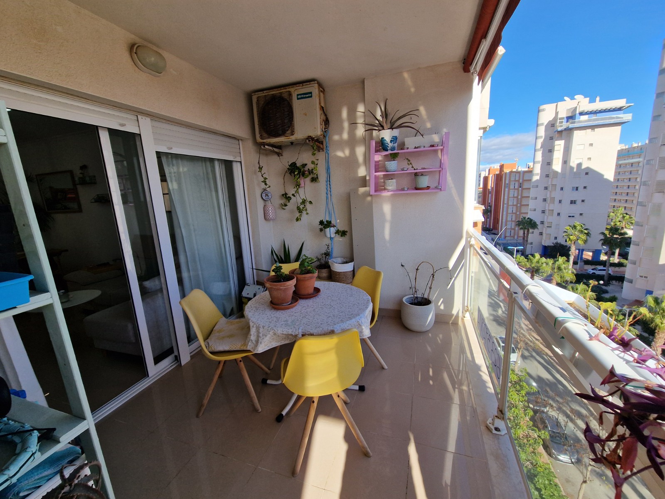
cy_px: 250
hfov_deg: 106.2
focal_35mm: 13
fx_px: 250
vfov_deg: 89.9
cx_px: 332
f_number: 2.2
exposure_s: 1/1208
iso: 50
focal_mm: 2.2
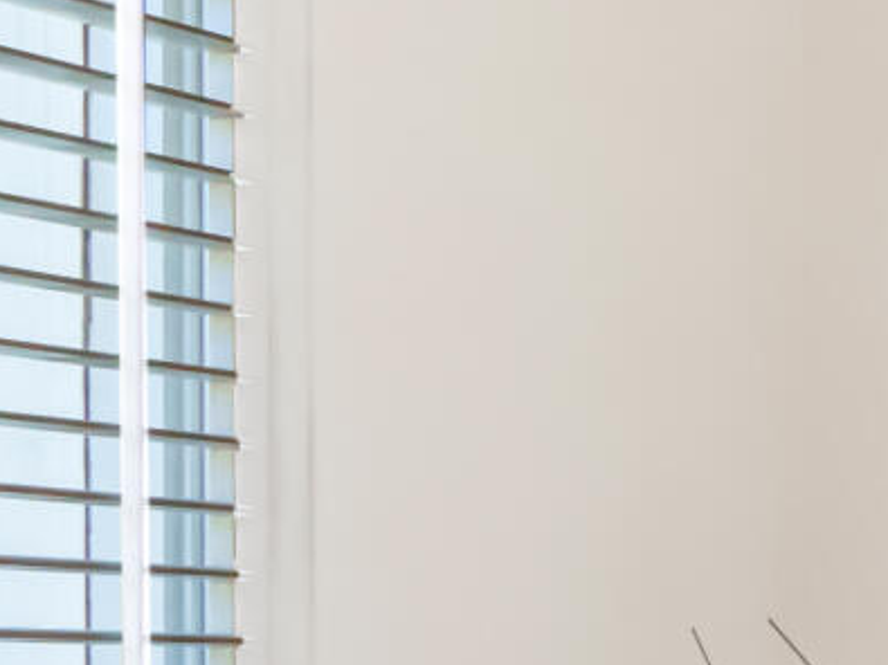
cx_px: 2790
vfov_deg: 12.5
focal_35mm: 117
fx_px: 3000
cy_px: 659
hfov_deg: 10.5
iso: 5000
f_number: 6.3
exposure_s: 1/80
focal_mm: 16
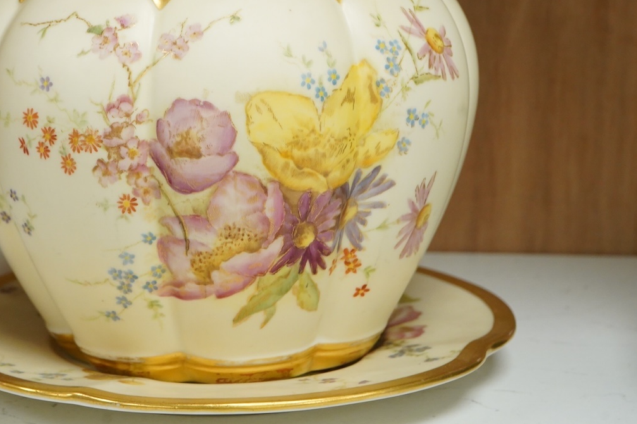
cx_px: 193
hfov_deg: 20.5
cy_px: 105
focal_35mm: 99
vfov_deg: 13.8
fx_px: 1751
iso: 2500
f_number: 9
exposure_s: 1/100
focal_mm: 58
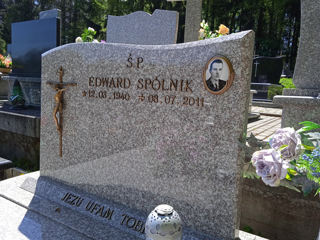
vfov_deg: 49.7
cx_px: 160
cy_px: 120
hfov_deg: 63.4
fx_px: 259
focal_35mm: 28
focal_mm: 3.43
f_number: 2.2
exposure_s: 1/446
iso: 113
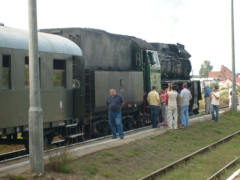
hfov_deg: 18.5
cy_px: 90
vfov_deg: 14.0
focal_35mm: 106
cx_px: 120
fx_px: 735
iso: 80
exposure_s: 1/180
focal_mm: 17.4
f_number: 4.9
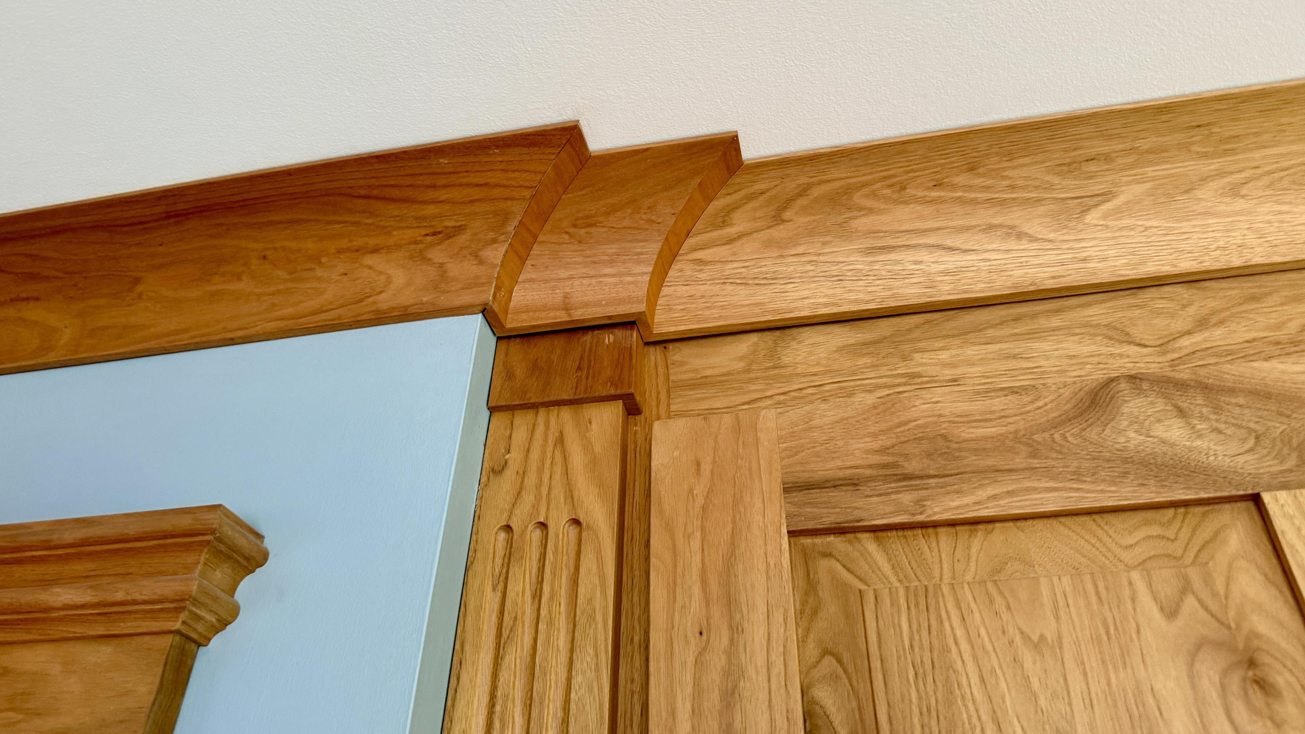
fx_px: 934
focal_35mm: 27
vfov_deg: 42.6
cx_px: 638
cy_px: 283
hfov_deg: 69.9
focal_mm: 6.76
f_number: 1.78
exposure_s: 1/60
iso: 250
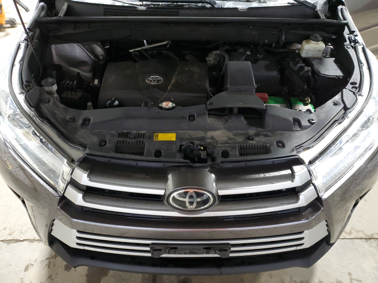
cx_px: 189
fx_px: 284
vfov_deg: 53.1
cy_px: 142
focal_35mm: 26
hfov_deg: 67.3
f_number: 1.5
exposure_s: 1/40
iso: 316
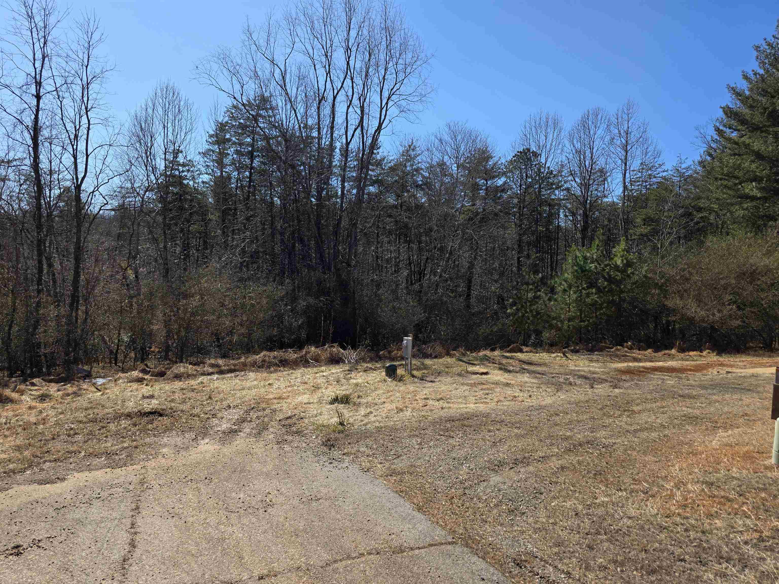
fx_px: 518
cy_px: 292
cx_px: 390
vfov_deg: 58.9
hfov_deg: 73.9
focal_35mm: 23
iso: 80
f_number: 1.7
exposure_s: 1/4889
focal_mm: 6.3
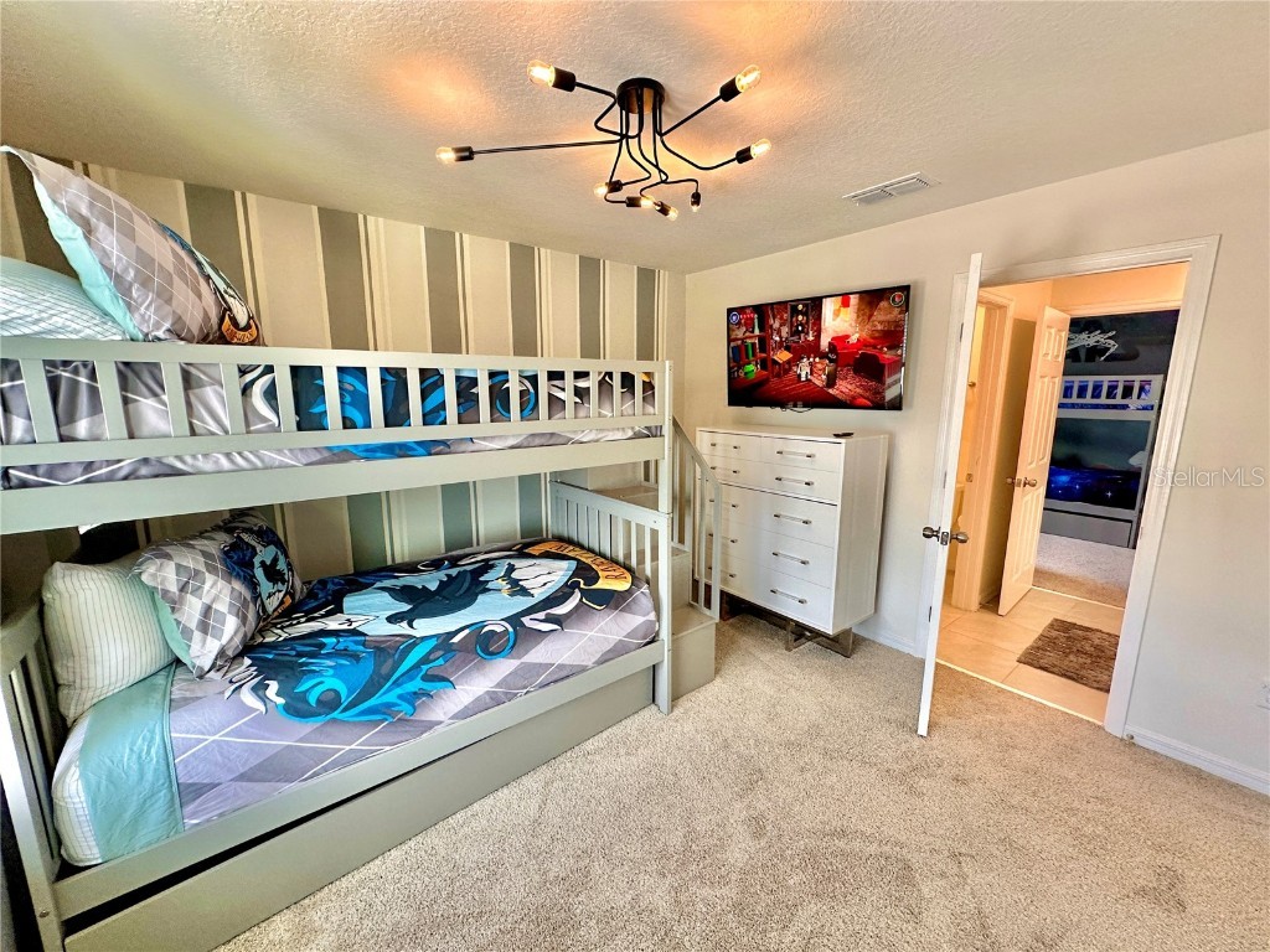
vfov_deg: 85.7
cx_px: 635
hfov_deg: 102.1
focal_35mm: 14
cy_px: 476
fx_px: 514
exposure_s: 1/120
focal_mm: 2.22
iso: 160
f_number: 2.2
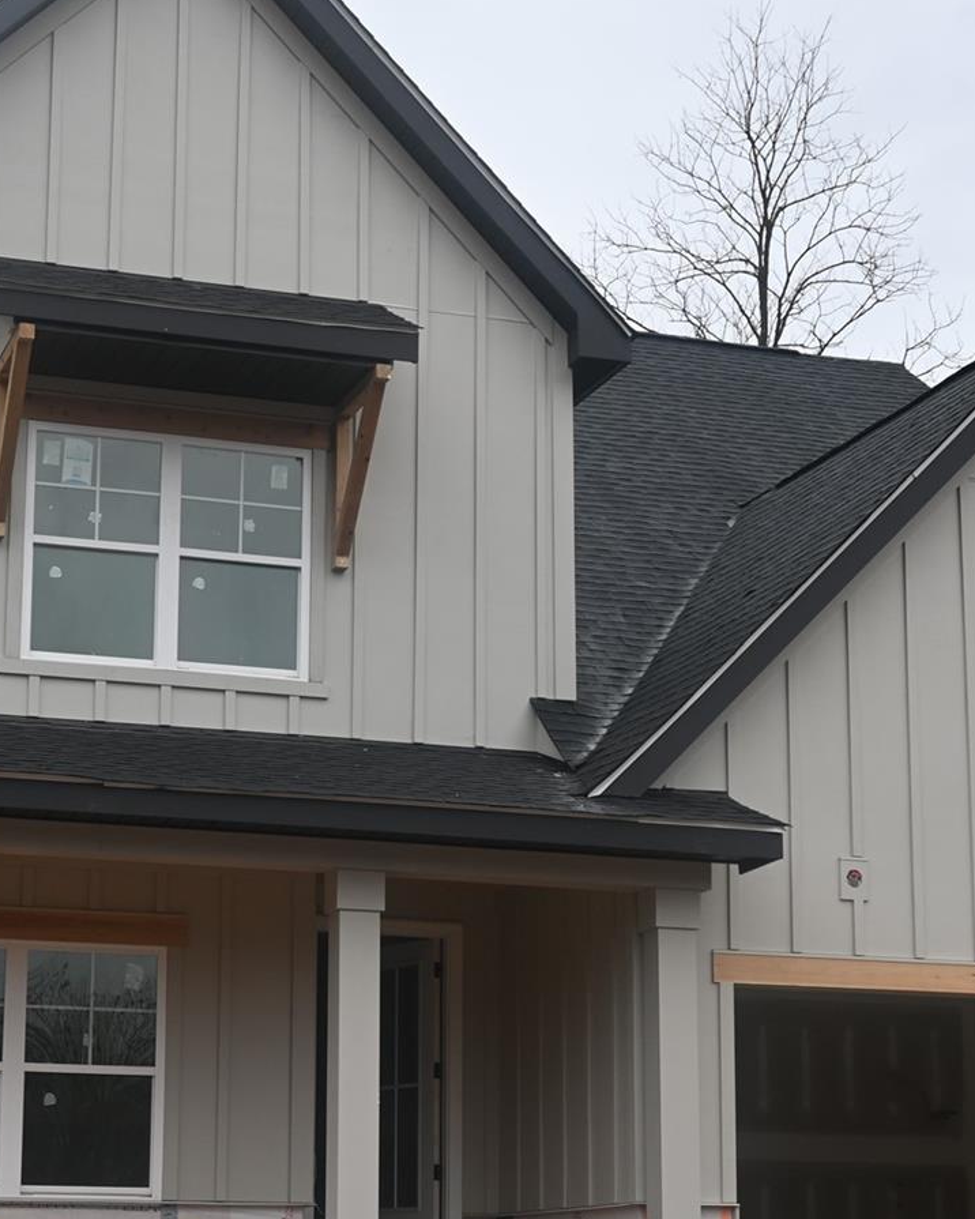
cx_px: 396
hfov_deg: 20.7
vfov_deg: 25.7
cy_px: 724
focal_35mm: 74
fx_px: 2672
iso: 100
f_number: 5
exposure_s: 1/200
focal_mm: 23
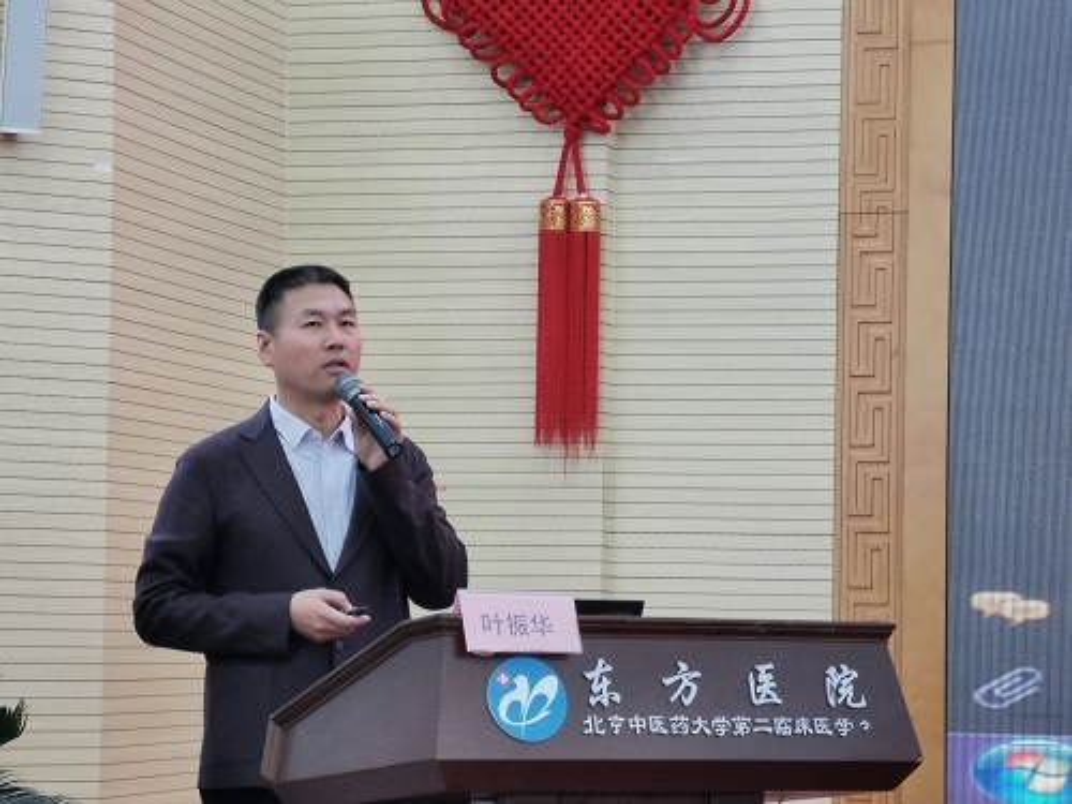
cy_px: 402
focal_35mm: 126
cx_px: 536
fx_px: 3902
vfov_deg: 11.8
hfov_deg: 15.6
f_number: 2.4
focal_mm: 7.48
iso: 160
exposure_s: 1/30
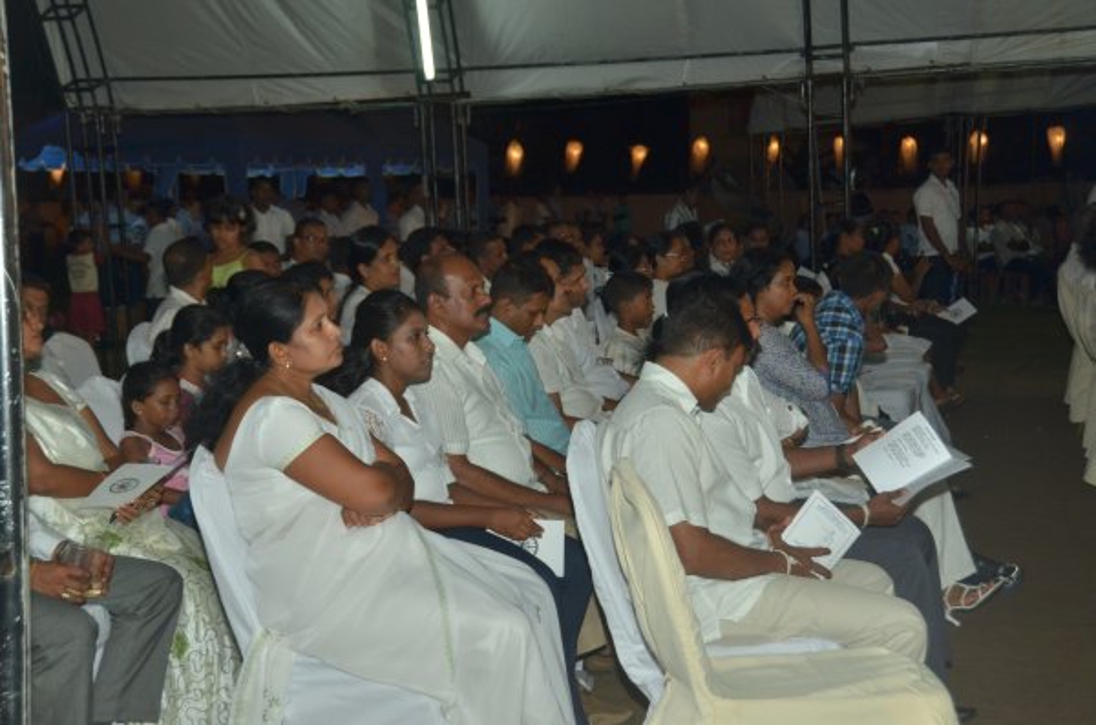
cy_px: 362
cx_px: 548
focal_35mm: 57
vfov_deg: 23.7
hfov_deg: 35.1
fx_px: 1731
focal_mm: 38
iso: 500
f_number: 5
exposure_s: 1/80
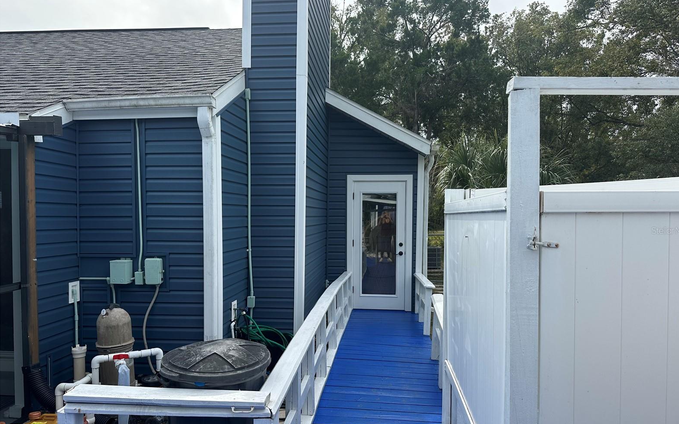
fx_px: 481
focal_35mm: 26
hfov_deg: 70.4
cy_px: 230
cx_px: 346
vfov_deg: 47.5
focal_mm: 6.86
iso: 80
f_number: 1.78
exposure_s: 1/2732
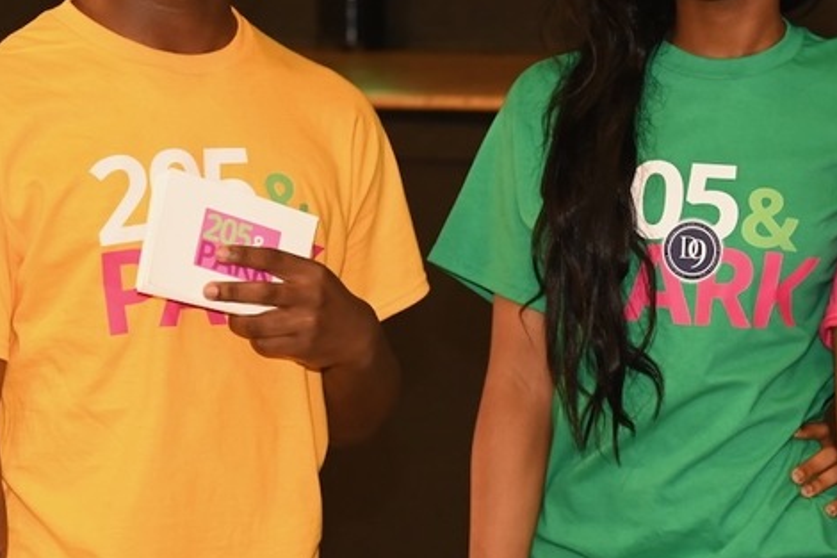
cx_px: 559
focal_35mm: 149
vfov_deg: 9.2
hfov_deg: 13.8
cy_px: 50
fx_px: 3463
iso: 3200
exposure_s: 1/50
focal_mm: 70
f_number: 4.5
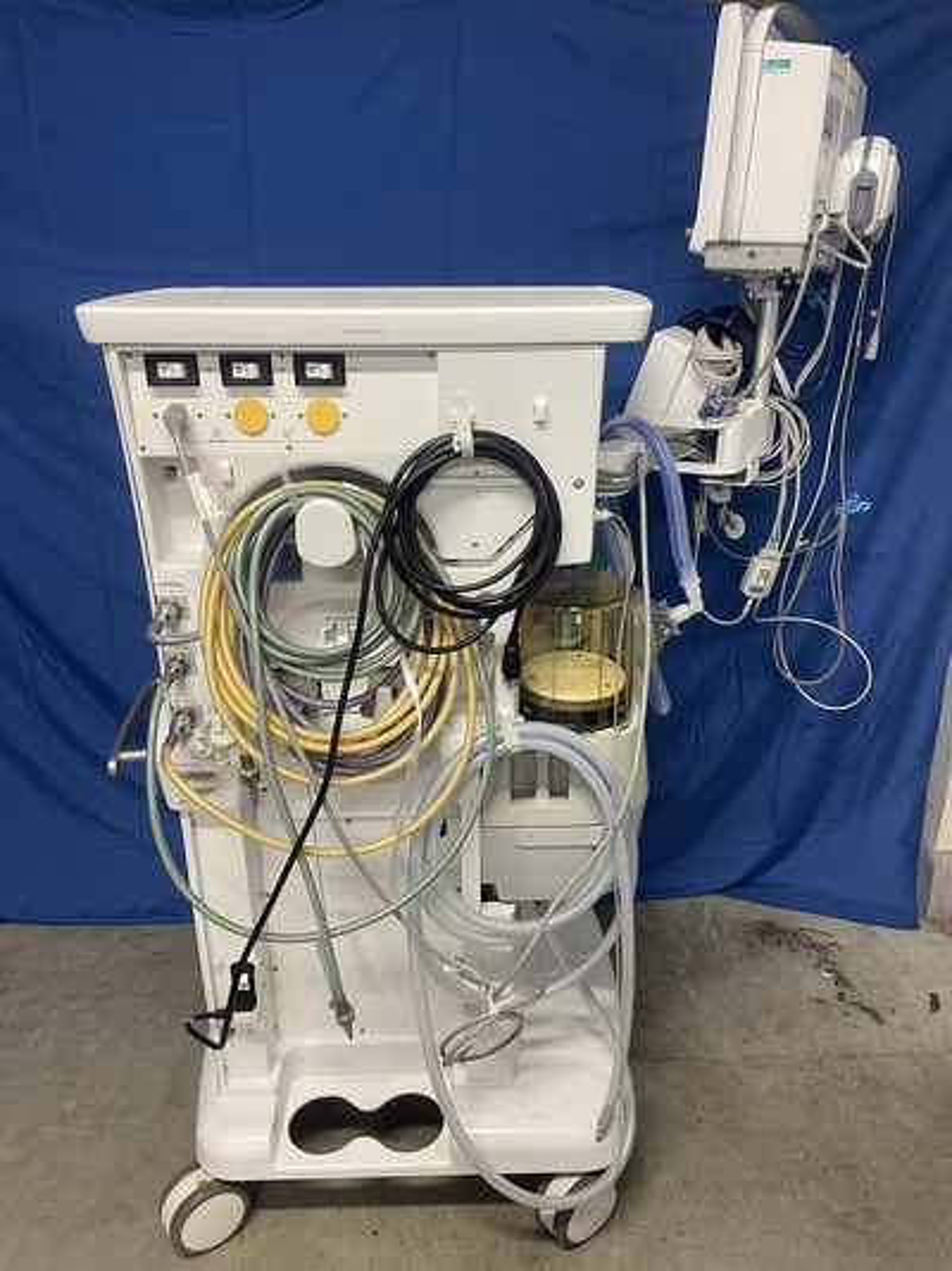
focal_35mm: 26
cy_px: 636
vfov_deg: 67.3
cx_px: 476
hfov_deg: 53.0
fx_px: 954
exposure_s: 1/50
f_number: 1.6
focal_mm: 4.2
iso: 160
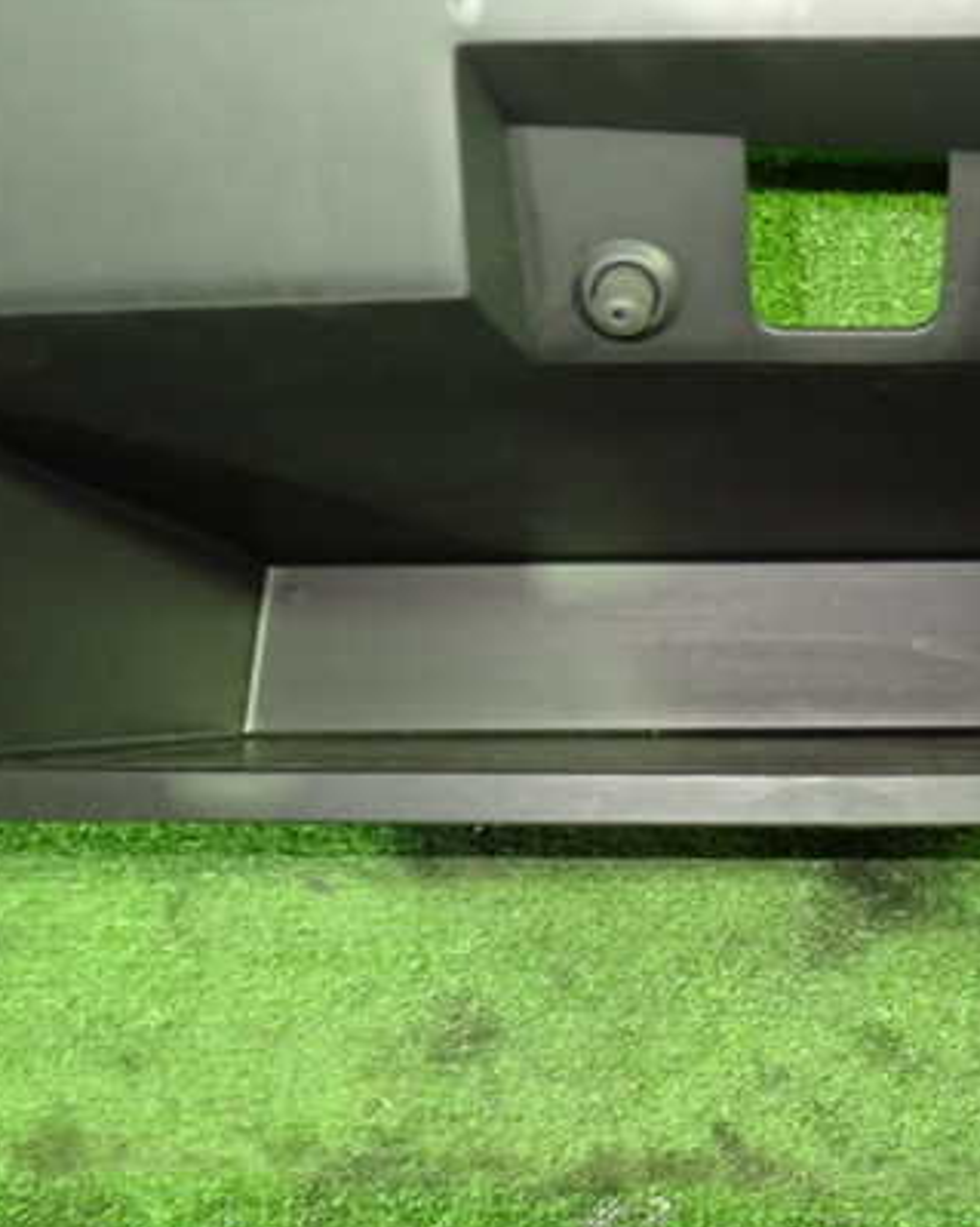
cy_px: 609
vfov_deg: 42.0
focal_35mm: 44
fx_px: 1596
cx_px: 753
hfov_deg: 33.4
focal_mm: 5.4
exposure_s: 1/20
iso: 800
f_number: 2.3
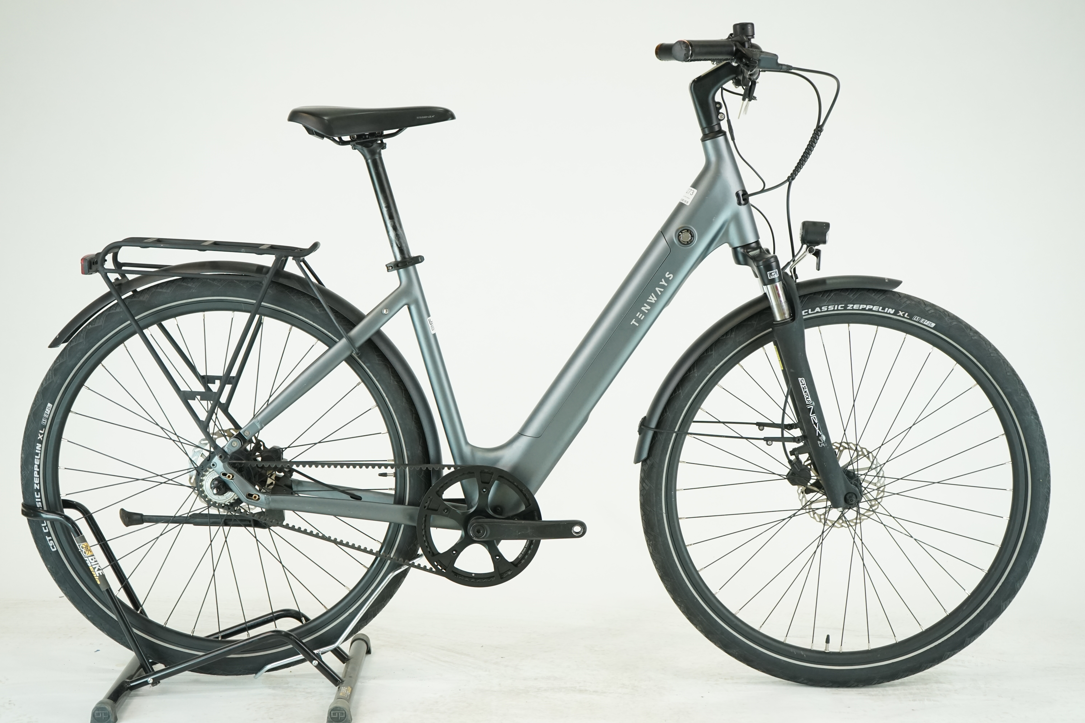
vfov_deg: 25.1
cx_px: 542
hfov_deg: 36.9
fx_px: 1627
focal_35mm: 54
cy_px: 362
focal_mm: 54
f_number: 5.6
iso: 1600
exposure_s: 1/200
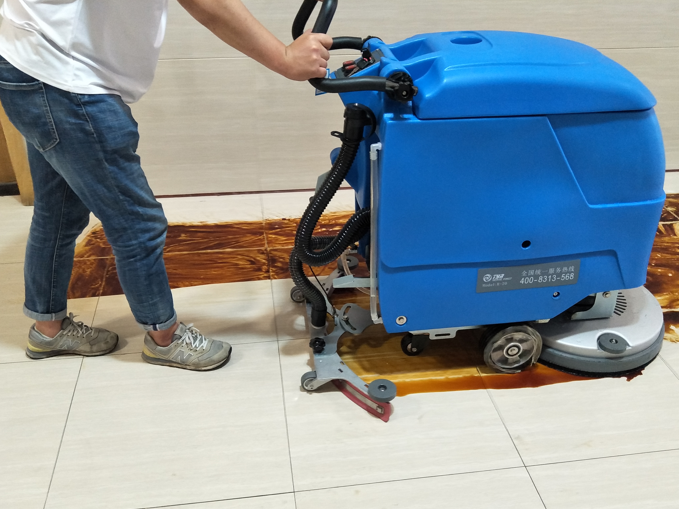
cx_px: 334
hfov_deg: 65.3
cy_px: 282
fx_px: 530
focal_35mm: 27
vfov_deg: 51.3
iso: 373
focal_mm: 4.1
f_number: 1.7
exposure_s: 1/33
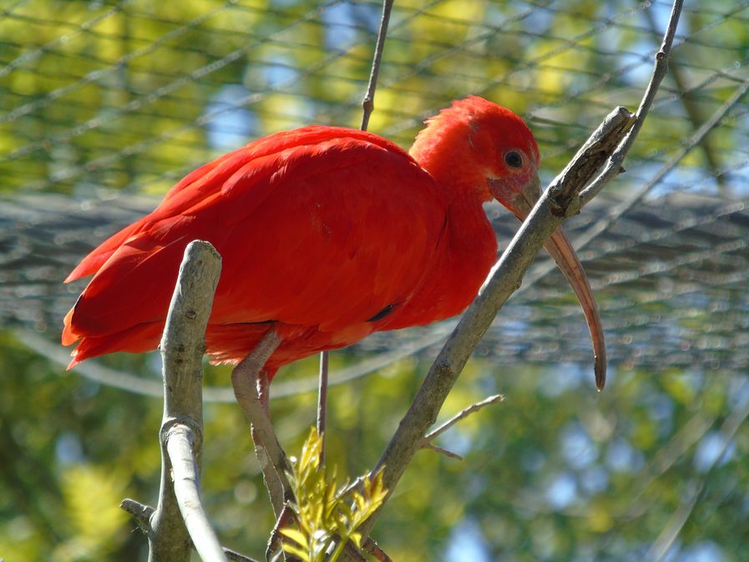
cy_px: 281
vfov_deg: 1.8
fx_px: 18351
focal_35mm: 848
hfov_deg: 2.3
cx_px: 374
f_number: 6.1
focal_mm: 151
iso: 80
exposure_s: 1/125
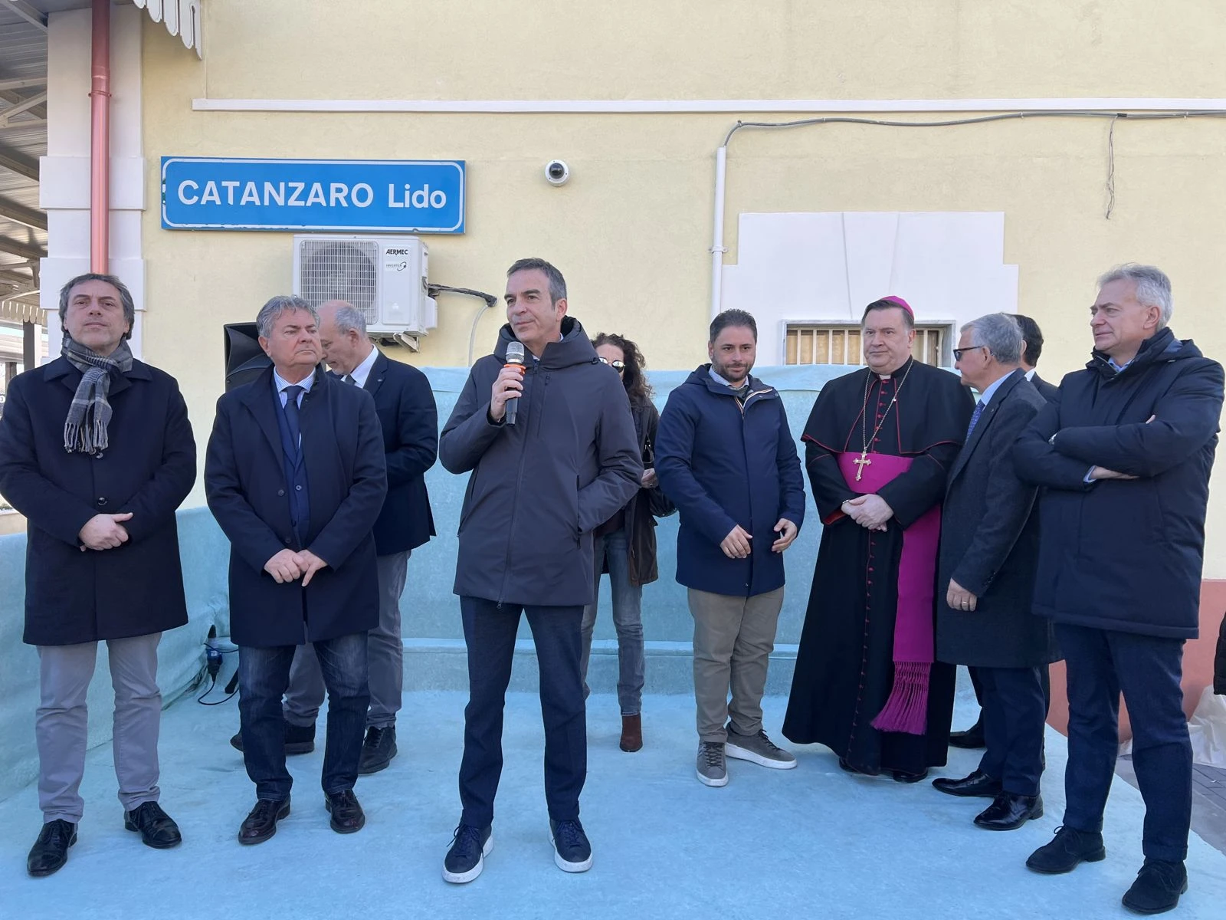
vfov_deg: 53.1
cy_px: 460
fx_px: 921
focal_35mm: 26
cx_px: 613
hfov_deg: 67.3
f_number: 1.5
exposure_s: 1/650
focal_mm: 5.7
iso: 50
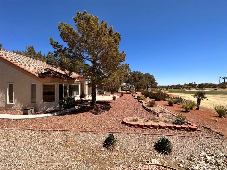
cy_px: 85
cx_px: 114
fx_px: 92
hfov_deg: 102.1
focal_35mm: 14
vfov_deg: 85.7
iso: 50
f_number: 2.2
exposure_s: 1/1887
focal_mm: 2.22
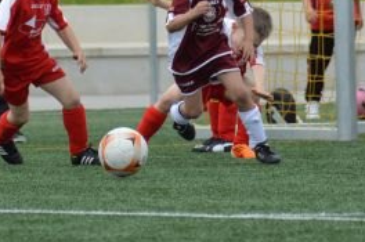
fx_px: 6912
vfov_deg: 2.0
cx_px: 147
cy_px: 35
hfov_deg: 3.0
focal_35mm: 683
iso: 400
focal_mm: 200
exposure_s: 1/1250
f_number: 5.6
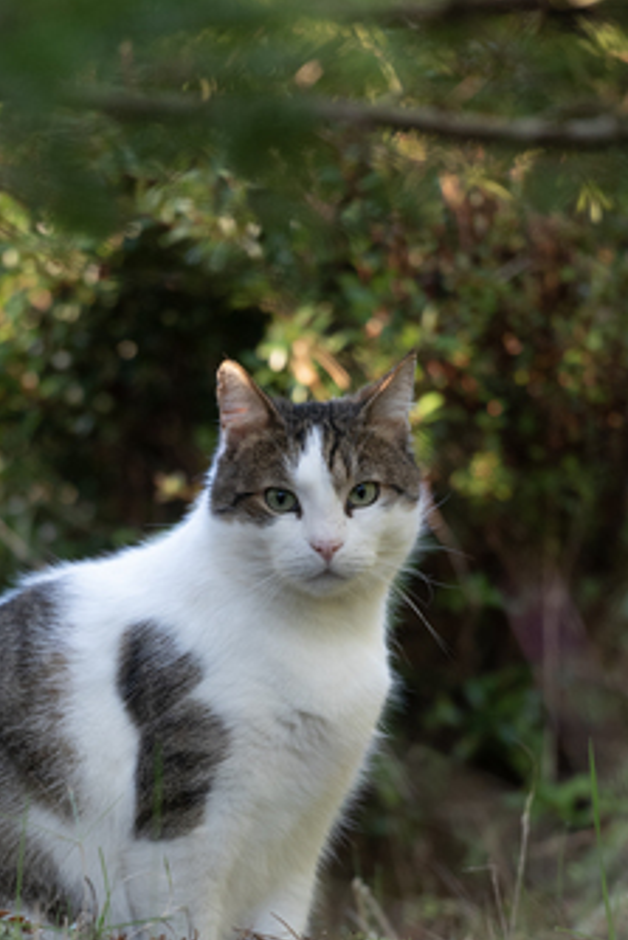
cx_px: 238
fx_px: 9383
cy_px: 684
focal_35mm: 359
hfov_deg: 3.8
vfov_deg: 5.7
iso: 1250
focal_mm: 200
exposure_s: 1/320
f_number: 4
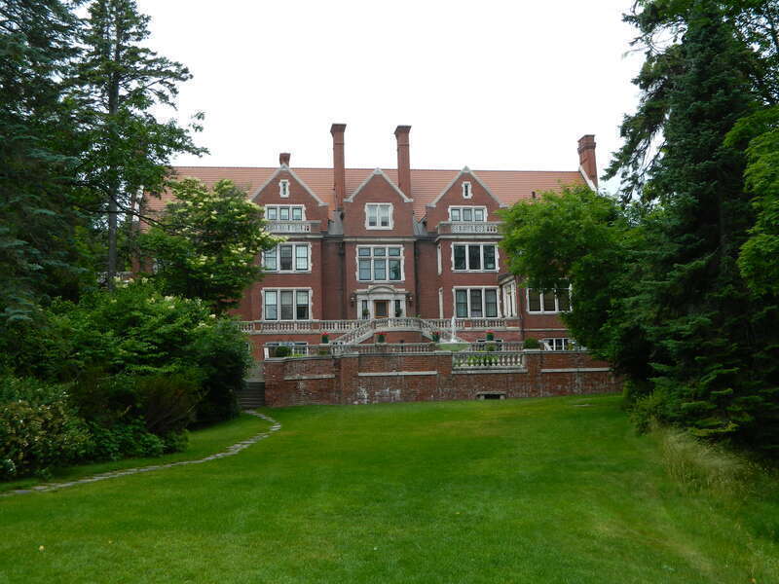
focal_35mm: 41
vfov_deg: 35.1
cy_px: 292
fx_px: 923
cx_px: 390
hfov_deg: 45.8
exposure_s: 1/500
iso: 80
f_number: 3.5
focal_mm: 7.3
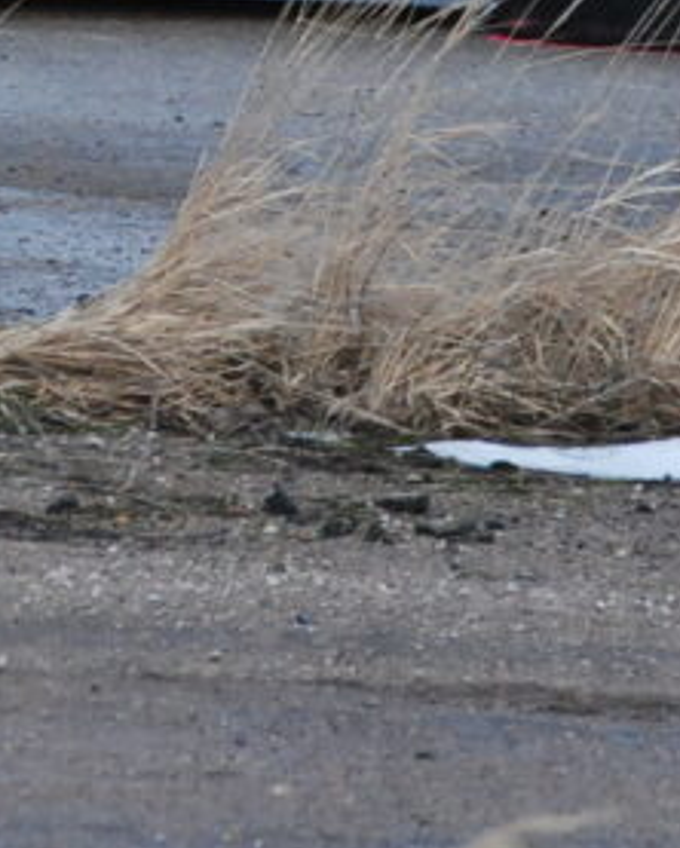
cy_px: -185
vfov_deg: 2.9
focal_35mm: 677
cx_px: -80
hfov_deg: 2.3
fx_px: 17012
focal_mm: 130
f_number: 8
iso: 1600
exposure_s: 1/1000
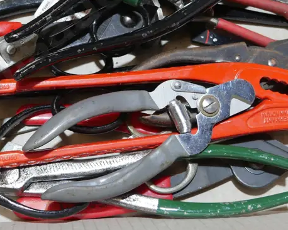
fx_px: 707
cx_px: 87
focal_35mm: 83
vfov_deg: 18.1
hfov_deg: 22.9
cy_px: 8
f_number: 4.1
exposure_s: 1/60
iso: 320
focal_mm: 19
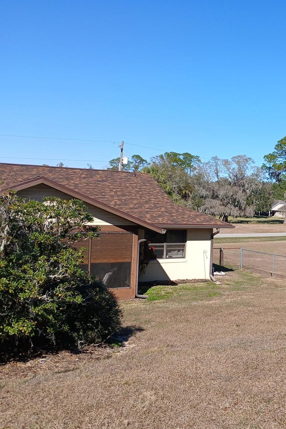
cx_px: 265
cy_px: 213
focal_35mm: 37
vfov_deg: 51.9
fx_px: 441
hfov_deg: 33.8
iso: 20
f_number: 1.8
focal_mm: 3.98
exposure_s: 1/564
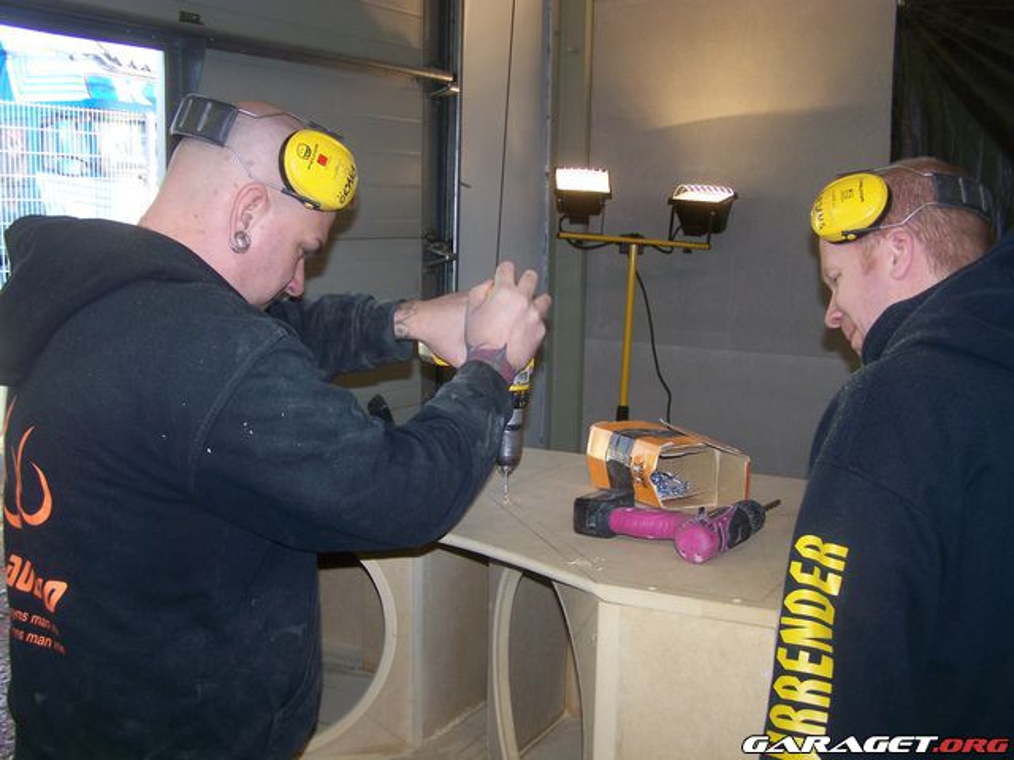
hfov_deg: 49.0
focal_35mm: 38
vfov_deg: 37.7
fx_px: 1113
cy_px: 380
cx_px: 507
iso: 80
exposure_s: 1/60
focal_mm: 6.3
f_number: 2.8
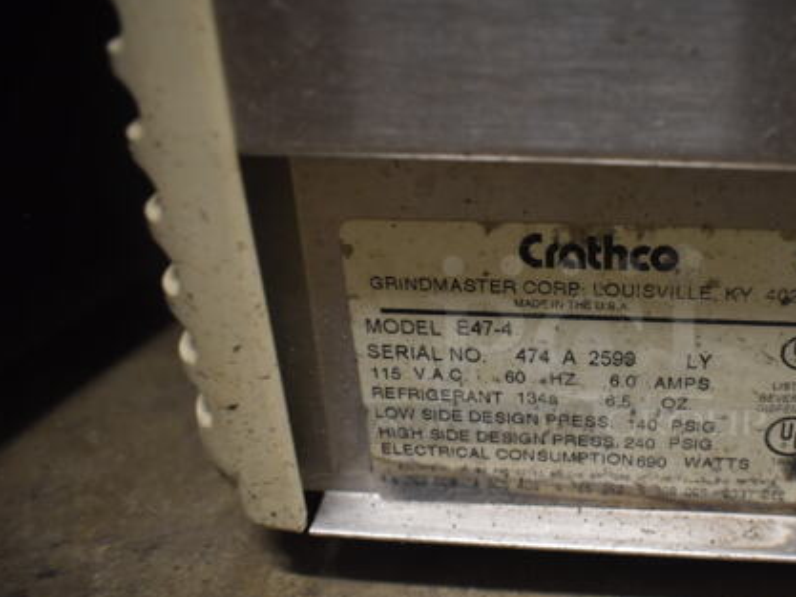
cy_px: 343
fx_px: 874
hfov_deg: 47.6
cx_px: 571
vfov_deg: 37.7
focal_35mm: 38
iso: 1100
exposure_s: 1/30
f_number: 3.5
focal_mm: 18
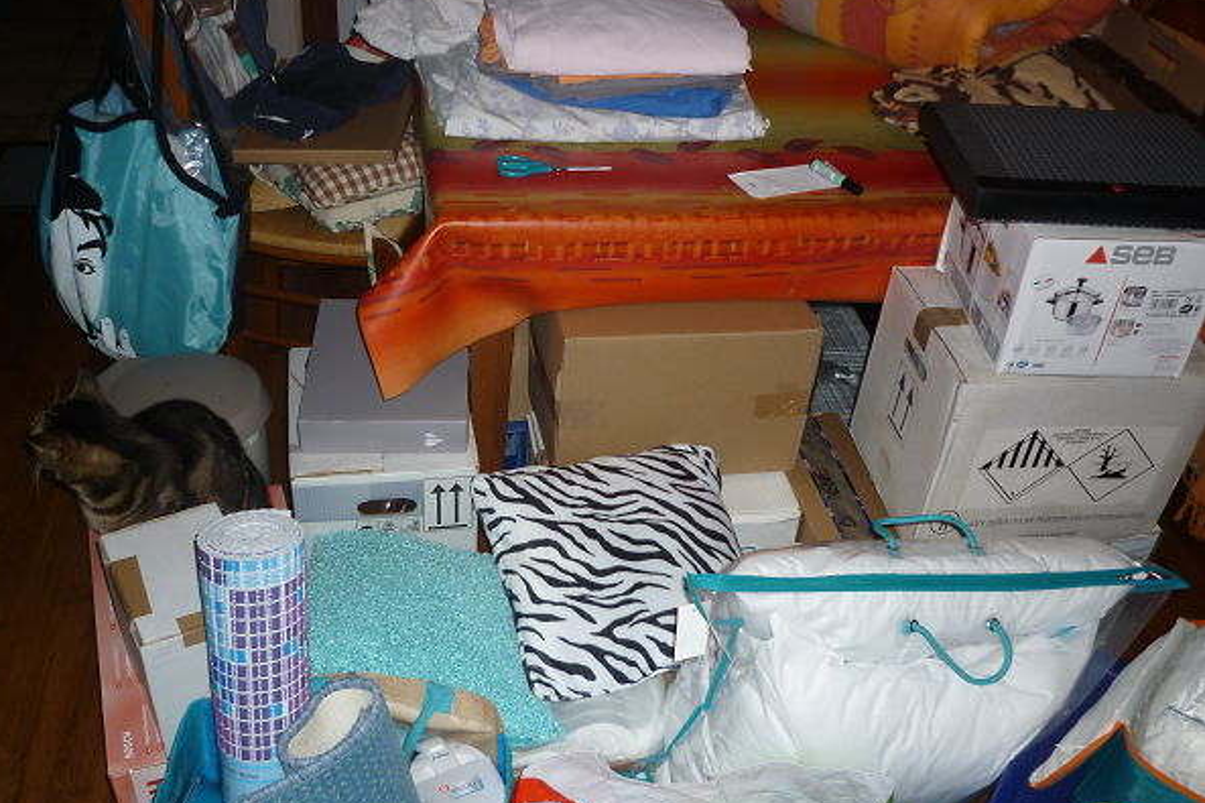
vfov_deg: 37.8
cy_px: 446
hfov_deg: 54.4
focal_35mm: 35
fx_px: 1171
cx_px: 592
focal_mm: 5.5
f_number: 2.8
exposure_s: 1/30
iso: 100
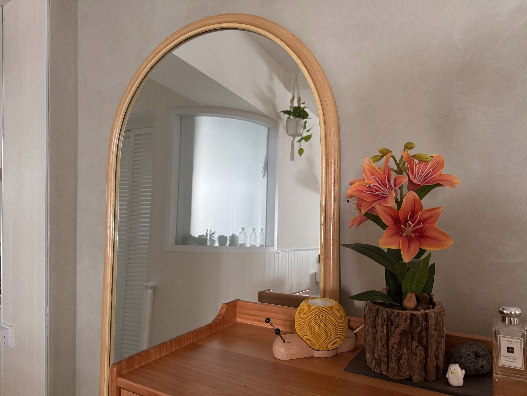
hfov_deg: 71.6
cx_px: 264
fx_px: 365
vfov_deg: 56.8
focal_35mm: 24
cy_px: 198
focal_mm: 6.76
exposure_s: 1/60
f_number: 1.78
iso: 800
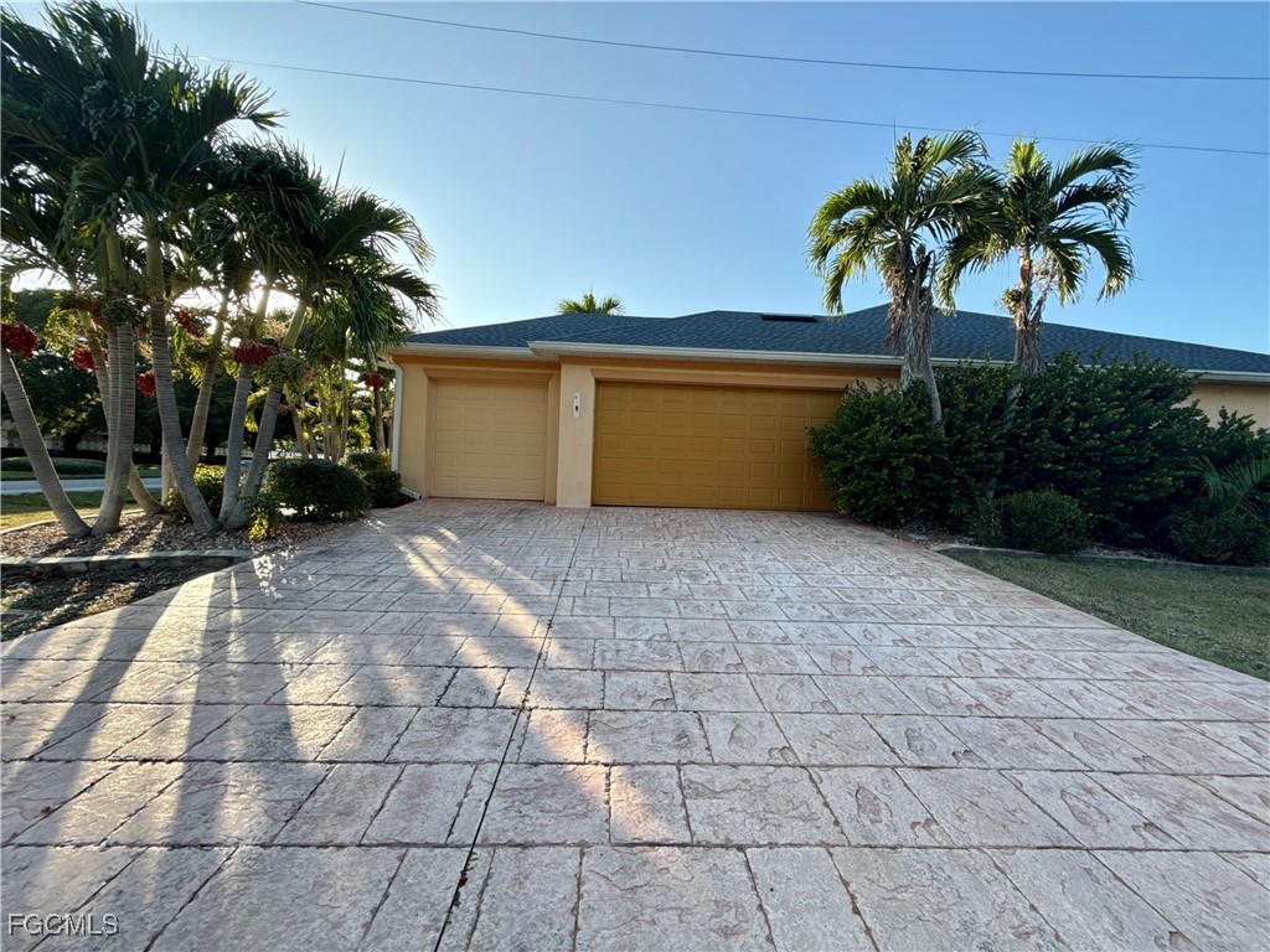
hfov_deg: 102.1
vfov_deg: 85.7
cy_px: 476
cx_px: 635
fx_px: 514
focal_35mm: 14
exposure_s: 1/631
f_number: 2.2
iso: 64
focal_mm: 2.22
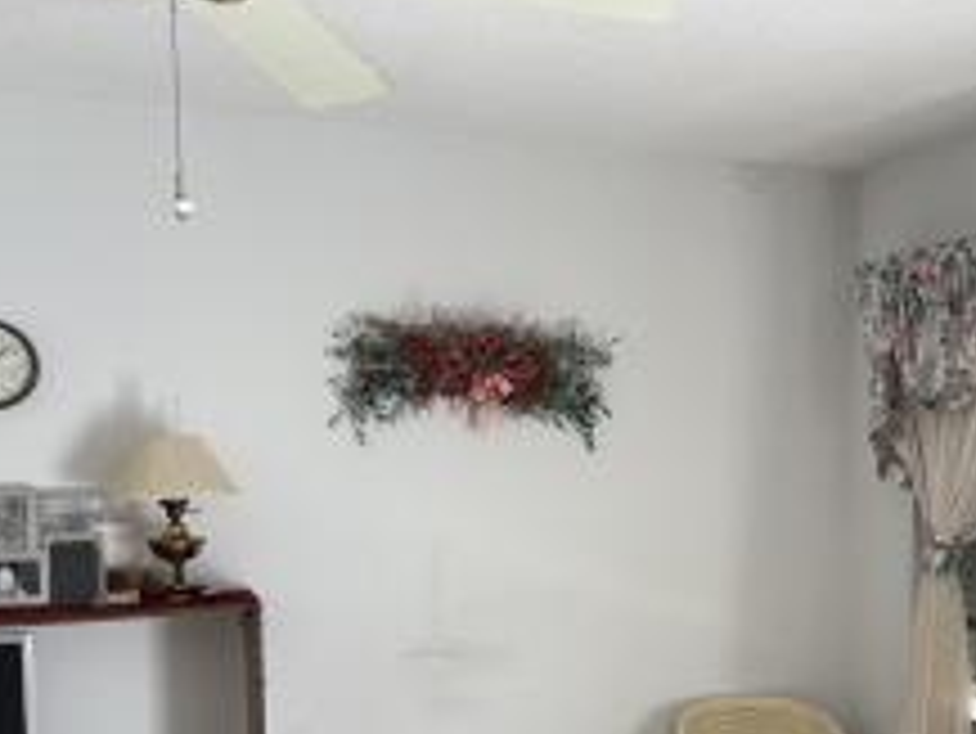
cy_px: 581
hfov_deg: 38.4
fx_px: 1354
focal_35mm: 48
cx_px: 756
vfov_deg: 29.6
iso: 64
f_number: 1.6
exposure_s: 1/178
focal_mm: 5.96
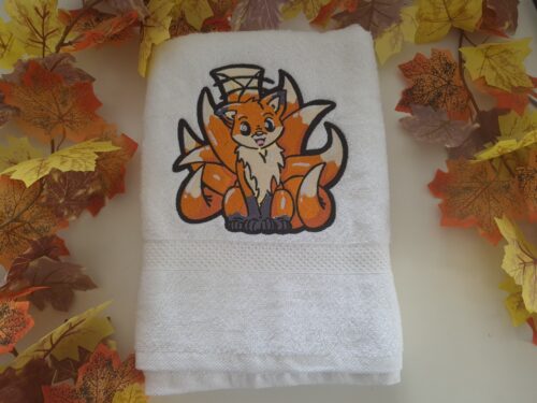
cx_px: 268
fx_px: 357
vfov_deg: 58.9
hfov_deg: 73.9
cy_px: 202
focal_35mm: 23
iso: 500
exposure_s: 1/239
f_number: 1.8
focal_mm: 5.4
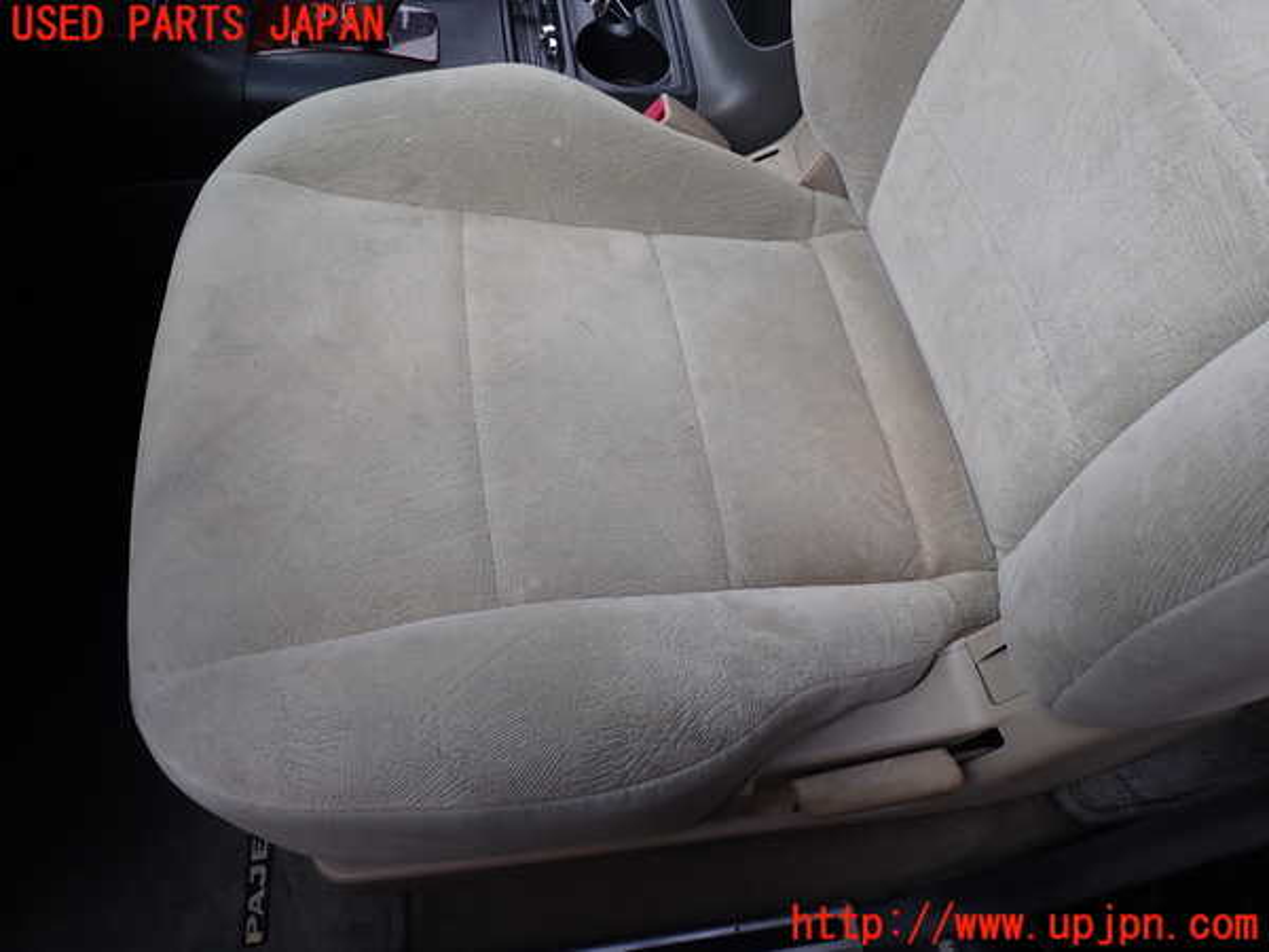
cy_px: 476
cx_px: 634
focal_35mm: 25
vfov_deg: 54.9
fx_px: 916
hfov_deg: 69.4
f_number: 2.8
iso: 100
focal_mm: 4.5
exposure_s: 1/250
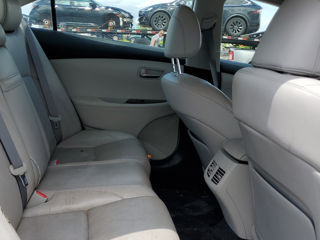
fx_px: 333
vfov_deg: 39.4
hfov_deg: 50.9
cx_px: 121
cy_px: 147
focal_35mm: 36
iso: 50
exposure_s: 1/1250
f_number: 1.5
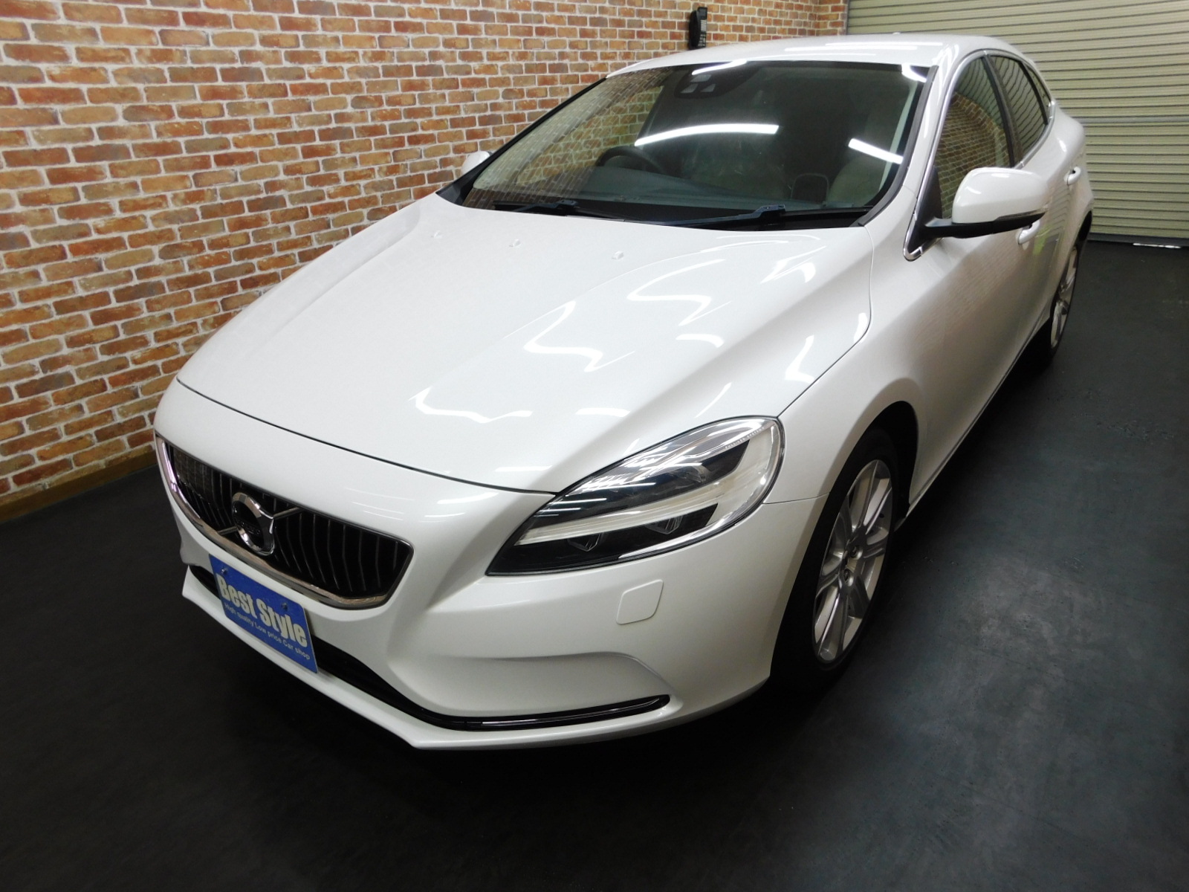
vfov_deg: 58.9
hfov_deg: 73.9
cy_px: 446
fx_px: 790
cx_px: 594
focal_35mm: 23
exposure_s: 1/30
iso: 160
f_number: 3
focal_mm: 4
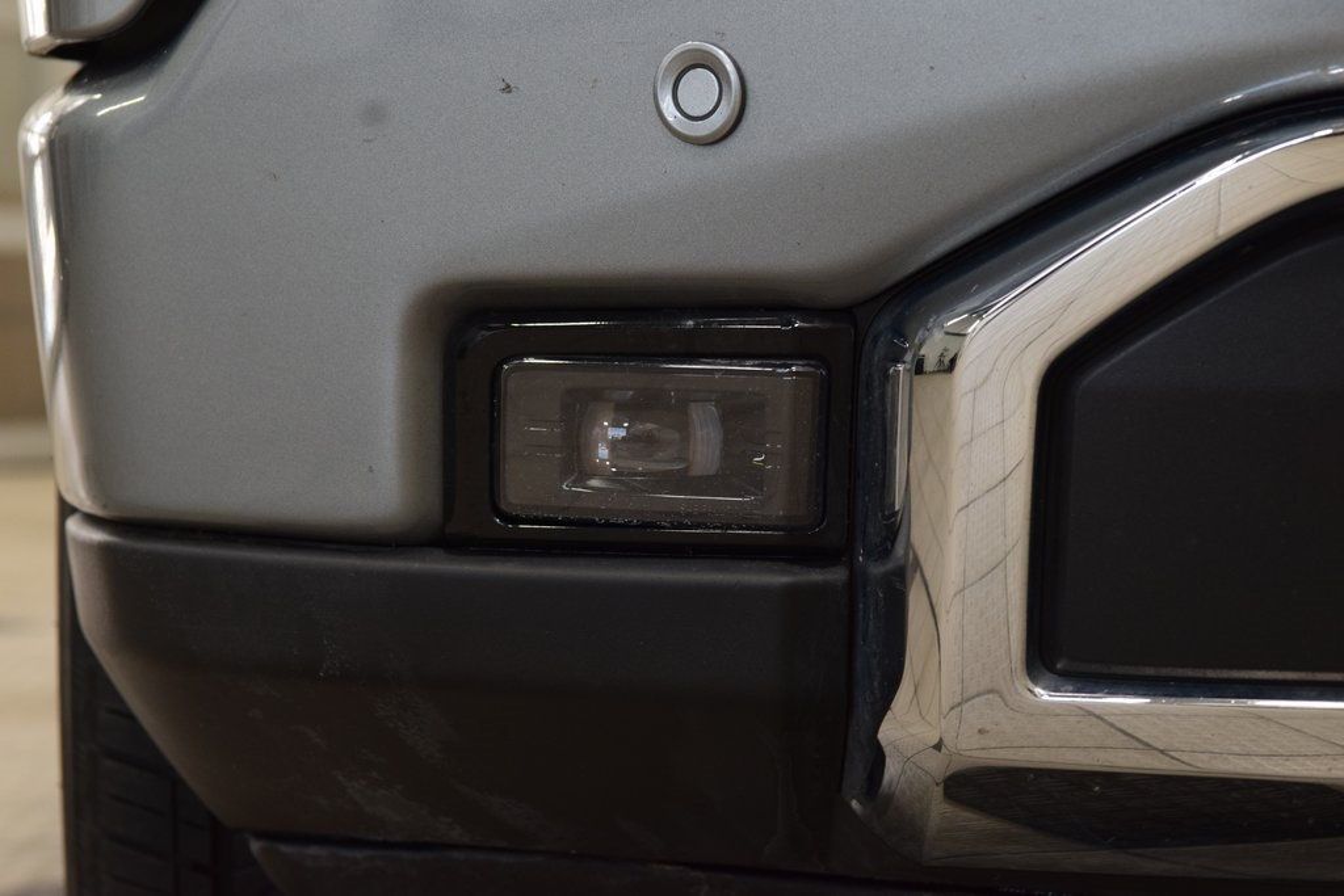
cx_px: 672
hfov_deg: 19.5
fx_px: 3920
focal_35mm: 105
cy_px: 448
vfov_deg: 13.0
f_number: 7.1
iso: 900
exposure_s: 1/30
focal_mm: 70
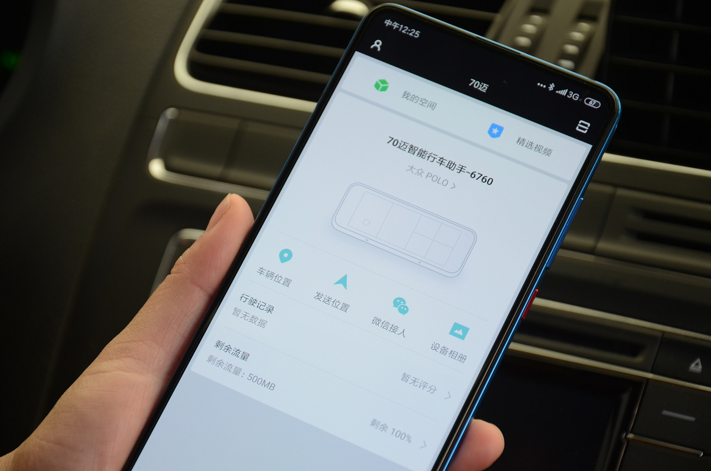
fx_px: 2660
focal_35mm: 135
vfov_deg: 10.1
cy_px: 236
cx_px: 356
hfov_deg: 15.2
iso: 640
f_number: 5.6
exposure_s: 1/125
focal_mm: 90
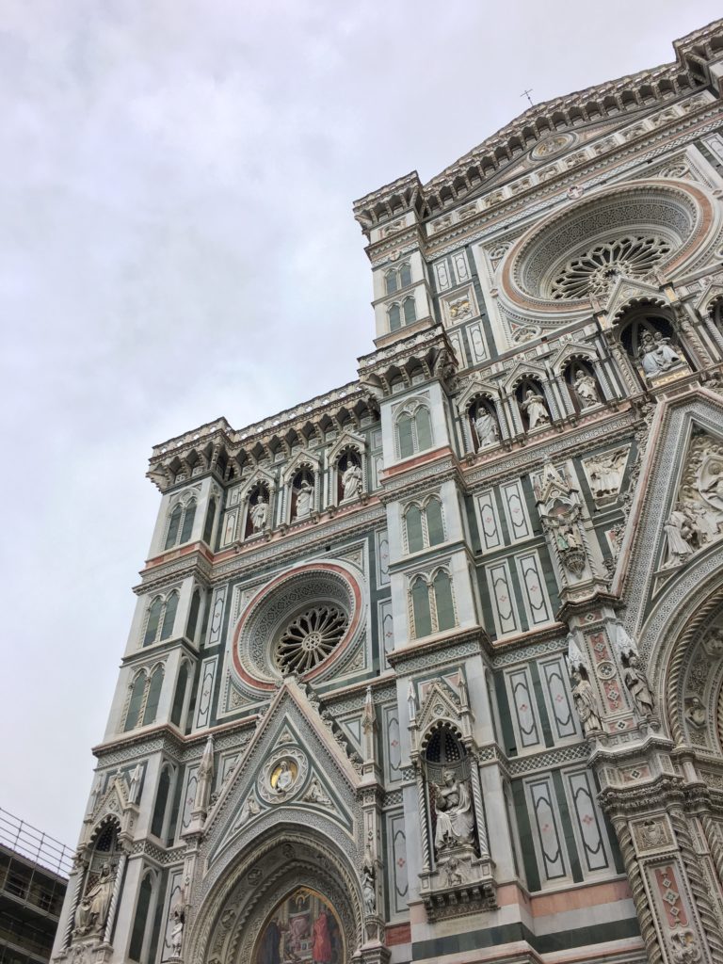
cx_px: 362
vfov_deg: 61.7
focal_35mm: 29
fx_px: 808
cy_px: 482
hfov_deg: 48.2
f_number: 2.2
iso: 25
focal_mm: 4.15
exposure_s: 1/927
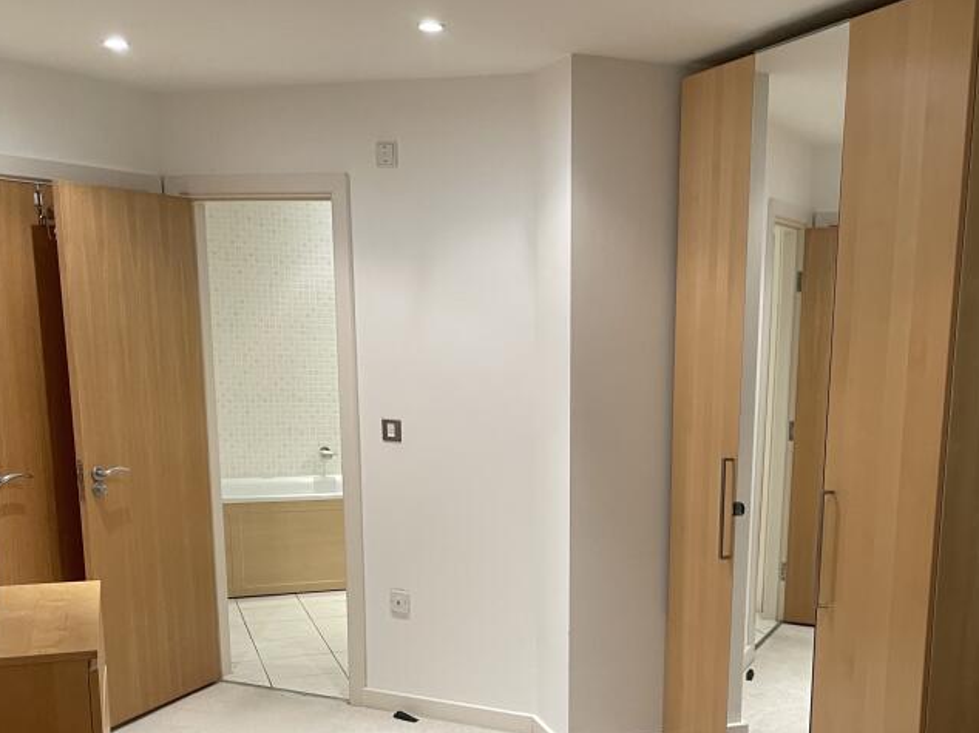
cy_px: 563
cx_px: 627
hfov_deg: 44.3
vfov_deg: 33.5
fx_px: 1187
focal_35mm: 42
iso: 100
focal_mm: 4.2
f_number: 1.6
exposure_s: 1/50
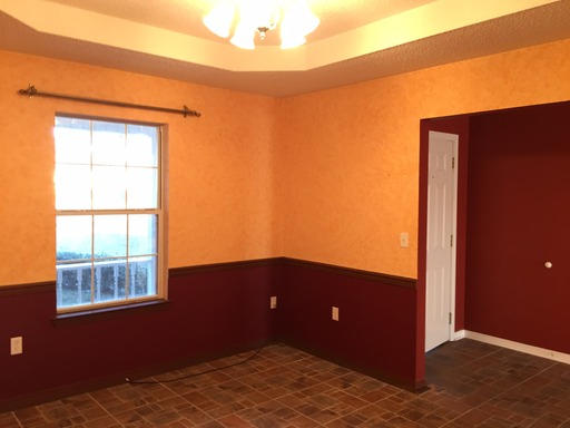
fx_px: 478
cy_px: 214
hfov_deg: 61.7
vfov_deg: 48.2
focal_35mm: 29
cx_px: 285
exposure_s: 1/30
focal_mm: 4.15
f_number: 2.2
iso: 160
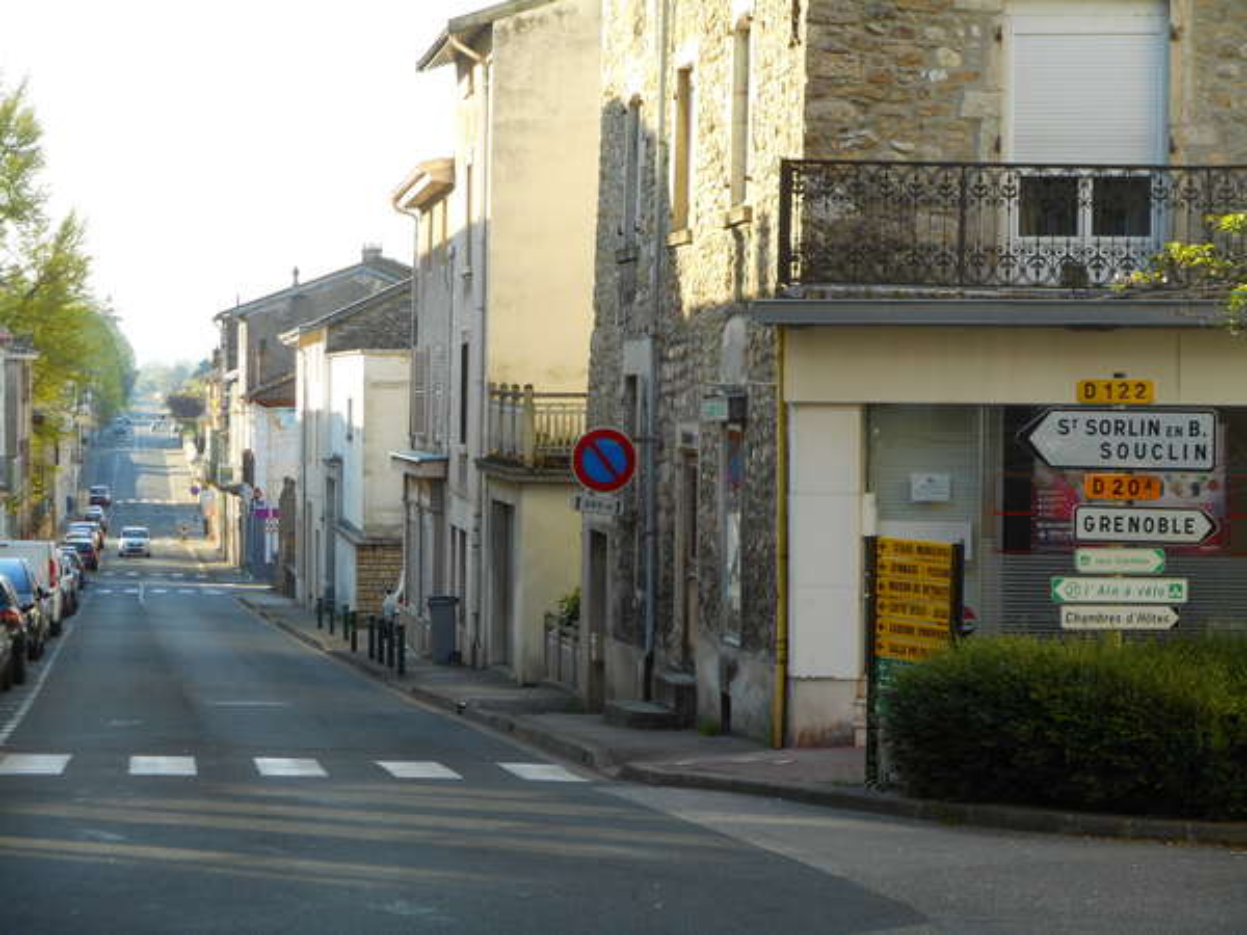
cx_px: 624
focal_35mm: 102
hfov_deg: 19.3
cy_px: 468
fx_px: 3674
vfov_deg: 14.5
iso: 80
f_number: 5.8
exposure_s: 1/80
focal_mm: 18.2
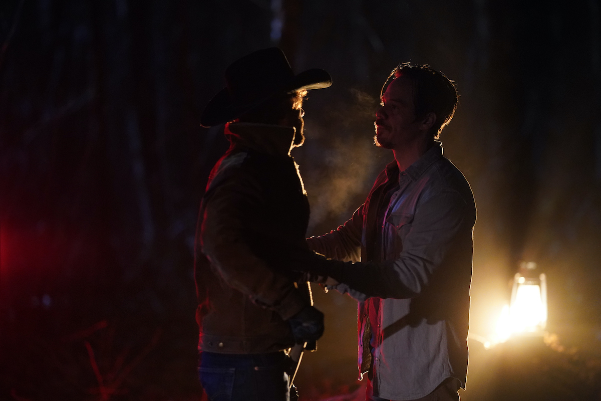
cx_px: 300
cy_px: 200
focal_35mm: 135
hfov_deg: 15.2
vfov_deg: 10.2
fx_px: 2254
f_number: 1.8
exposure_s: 1/80
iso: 6400
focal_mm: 135
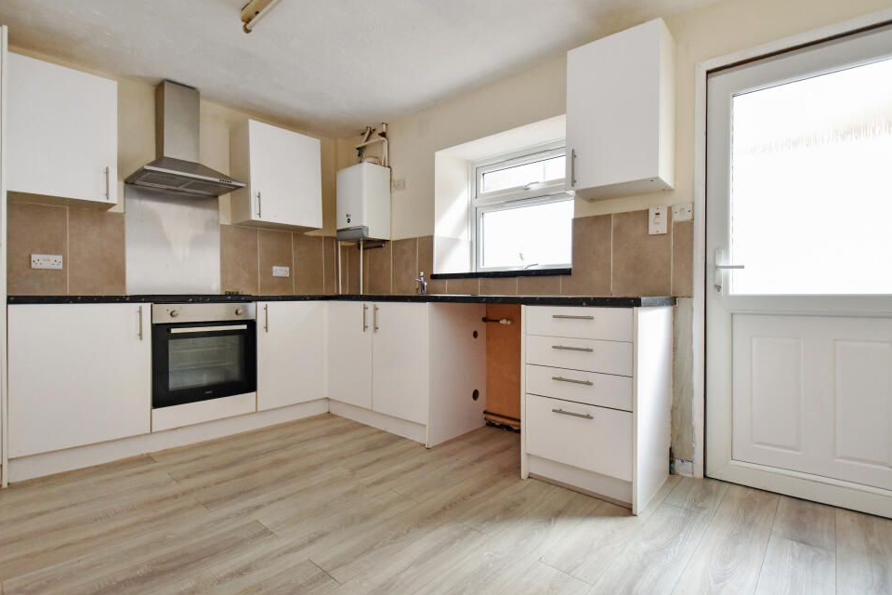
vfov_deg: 73.7
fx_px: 396
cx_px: 434
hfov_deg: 96.7
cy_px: 305
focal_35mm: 16
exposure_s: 1/125
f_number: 4
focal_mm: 10
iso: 1000
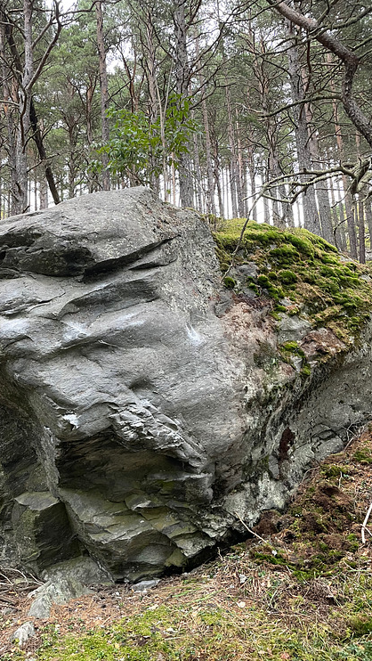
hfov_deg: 39.7
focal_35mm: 29
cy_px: 333
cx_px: 119
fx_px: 508
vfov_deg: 66.0
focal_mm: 4.2
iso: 125
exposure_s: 1/92
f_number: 1.6
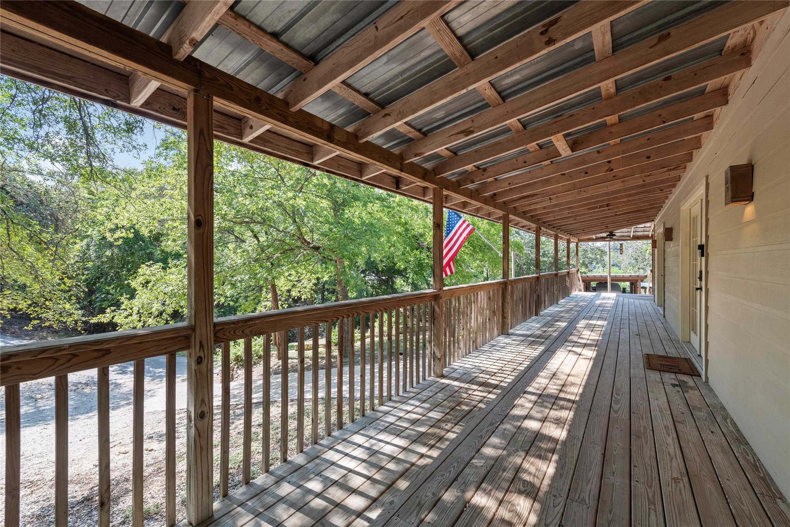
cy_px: 264
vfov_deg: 77.3
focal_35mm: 15
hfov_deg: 100.4
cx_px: 395
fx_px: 329
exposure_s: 1/50
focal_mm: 15
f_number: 8
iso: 400
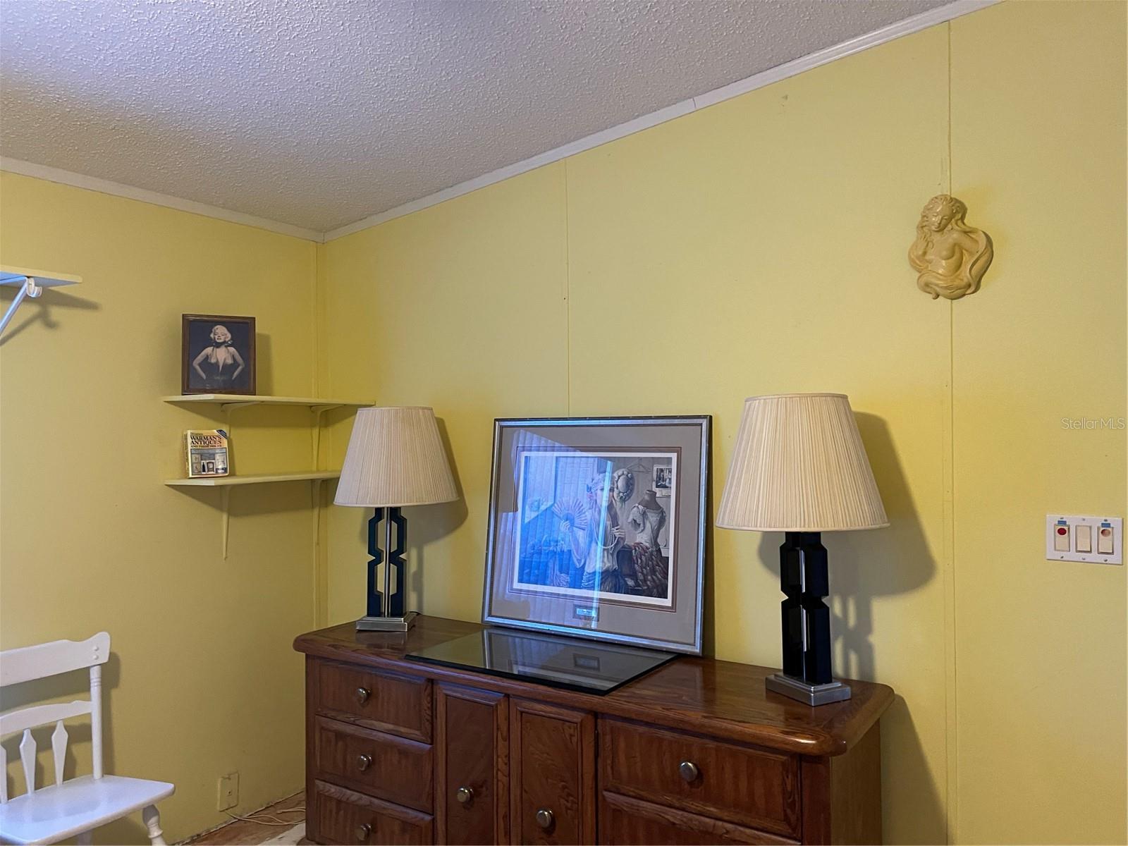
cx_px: 564
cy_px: 423
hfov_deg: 69.4
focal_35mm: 25
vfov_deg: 54.9
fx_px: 815
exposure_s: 1/40
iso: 400
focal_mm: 5.1
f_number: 1.6
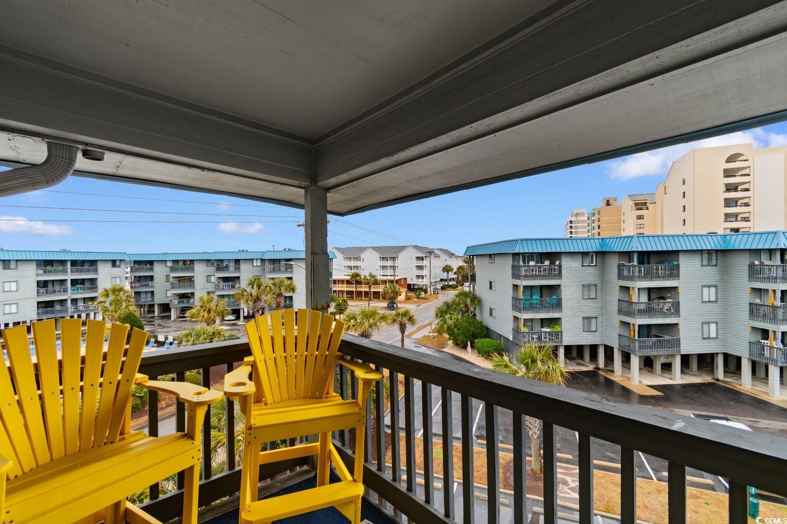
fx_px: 328
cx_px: 394
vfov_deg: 77.3
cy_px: 262
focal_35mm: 15
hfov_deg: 100.4
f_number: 4.5
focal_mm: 10
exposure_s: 1/40
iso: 100
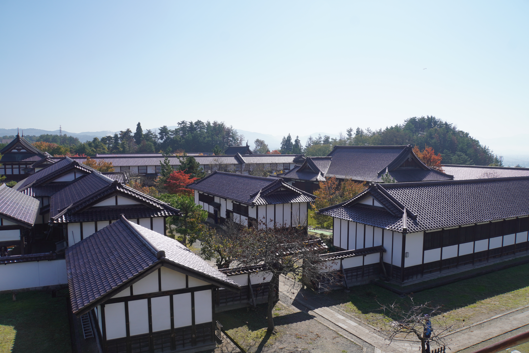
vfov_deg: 47.9
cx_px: 264
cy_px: 176
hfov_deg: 67.4
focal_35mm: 27
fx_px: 397
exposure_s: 1/320
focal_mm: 18
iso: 100
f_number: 8
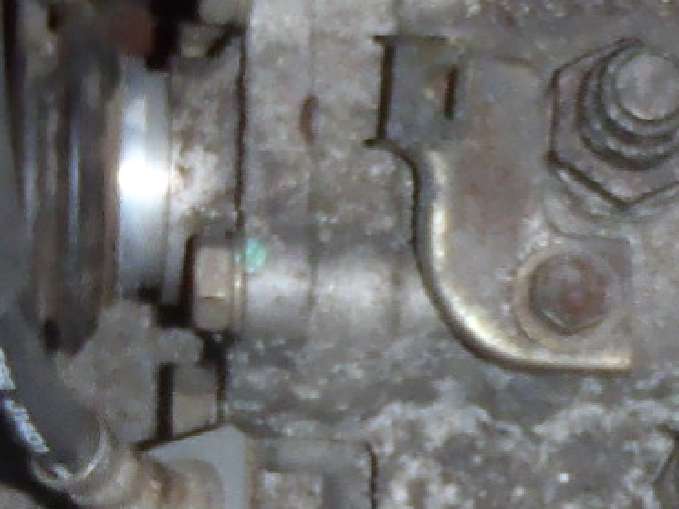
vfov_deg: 7.1
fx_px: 4100
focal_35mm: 209
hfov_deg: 9.4
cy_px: 443
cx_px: 736
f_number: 4.6
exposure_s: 1/40
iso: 200
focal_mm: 6.83
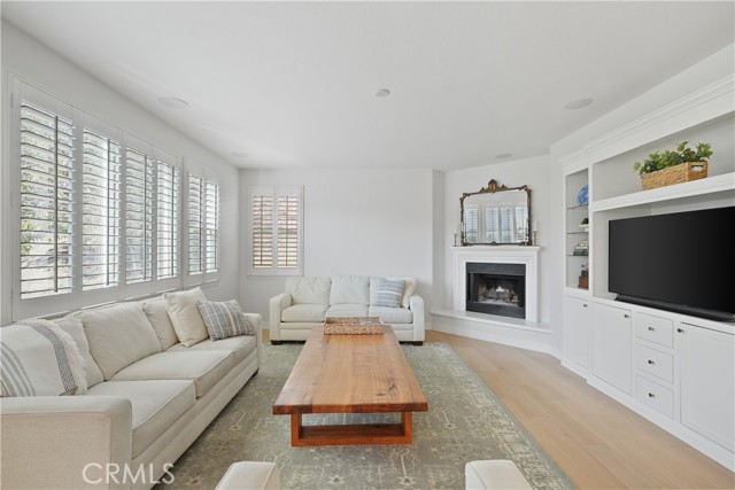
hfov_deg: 96.7
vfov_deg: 73.8
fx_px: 327
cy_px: 245
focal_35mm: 16
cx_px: 368
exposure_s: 1/15
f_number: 4
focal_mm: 16
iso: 250
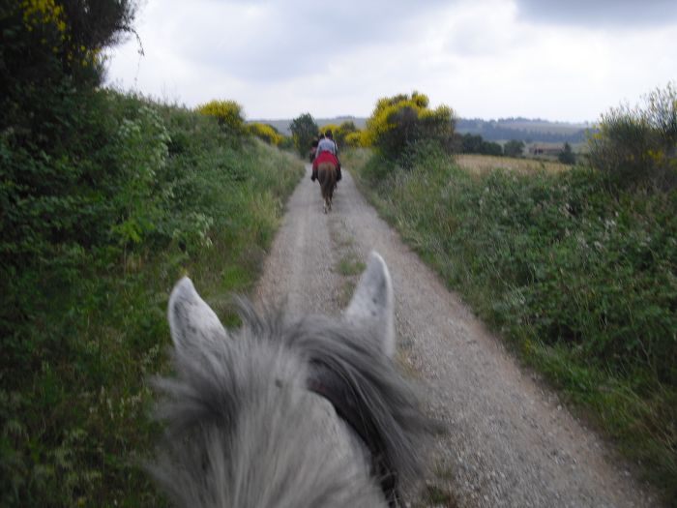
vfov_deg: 37.7
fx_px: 743
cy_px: 254
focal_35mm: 38
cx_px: 338
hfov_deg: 49.0
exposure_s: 1/200
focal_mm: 6.2
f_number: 5.6
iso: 64
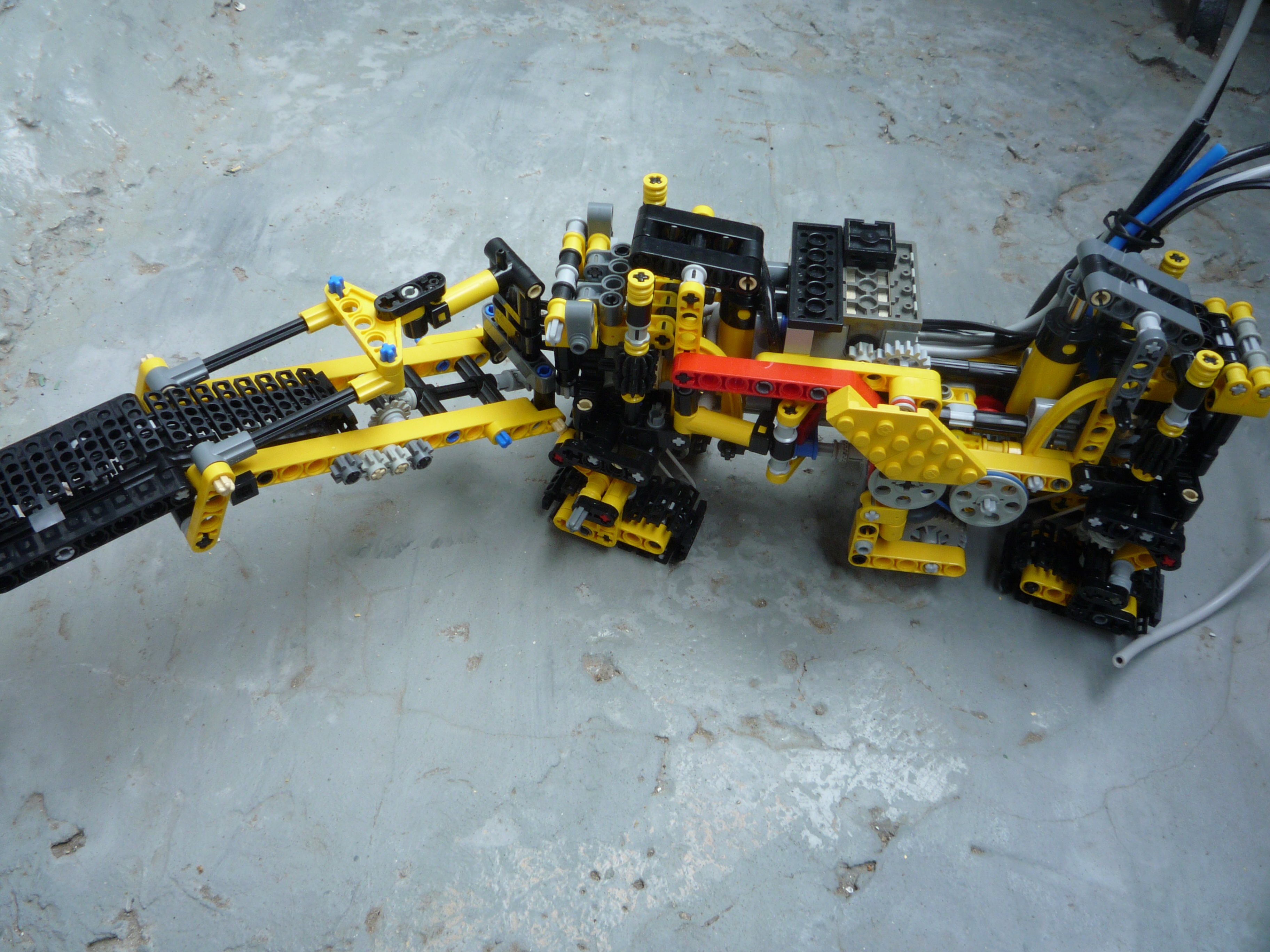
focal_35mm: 30
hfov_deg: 60.0
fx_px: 1101
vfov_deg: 46.8
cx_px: 635
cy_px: 476
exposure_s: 1/25
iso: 100
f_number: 8
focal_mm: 5.2
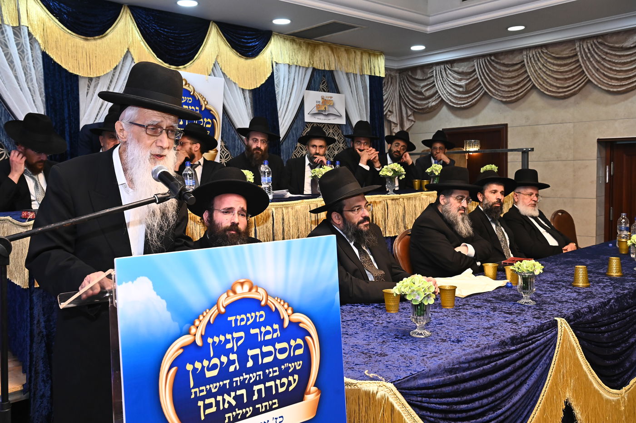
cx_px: 318
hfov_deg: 54.5
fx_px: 618
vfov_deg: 37.8
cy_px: 212
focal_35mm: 35
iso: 2000
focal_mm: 35
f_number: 7.1
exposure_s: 1/200
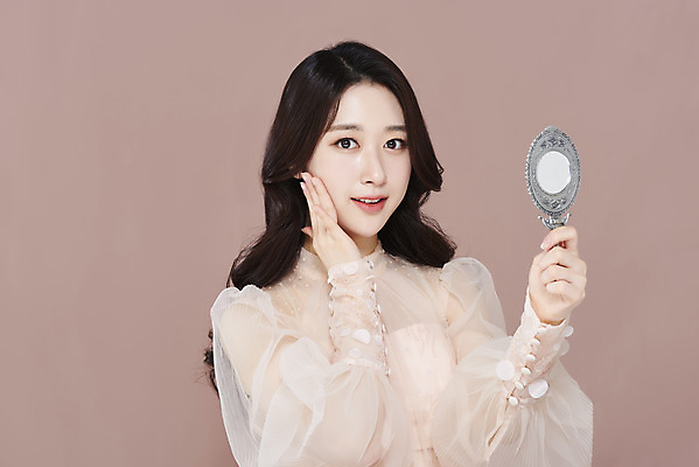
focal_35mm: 105
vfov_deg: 13.1
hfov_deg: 19.4
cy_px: 234
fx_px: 2040
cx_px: 350
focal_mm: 105
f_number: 11
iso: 64
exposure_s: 1/125
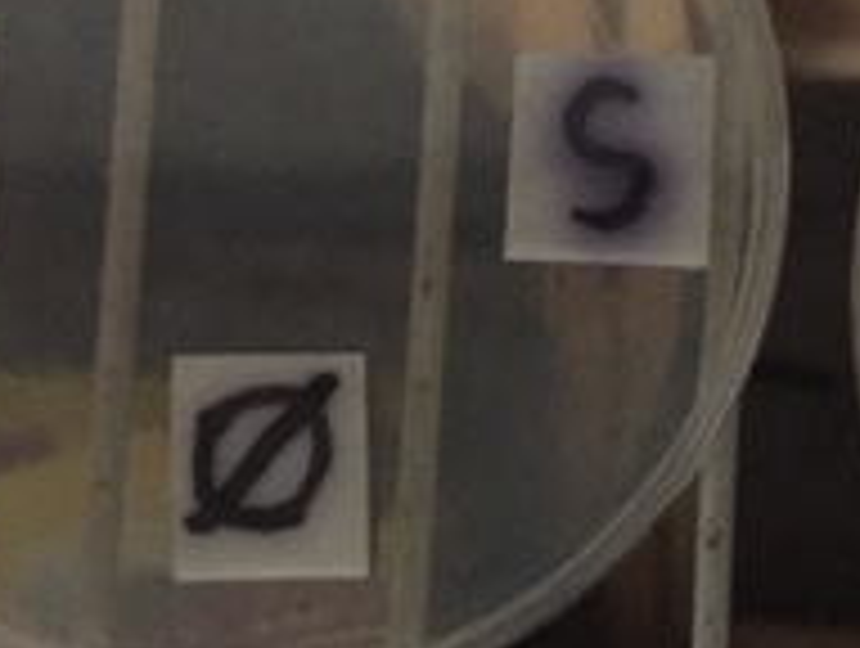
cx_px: 801
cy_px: 230
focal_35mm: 97
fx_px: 2414
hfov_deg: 19.8
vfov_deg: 15.3
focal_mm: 4.15
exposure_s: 1/15
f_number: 2.2
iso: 1000
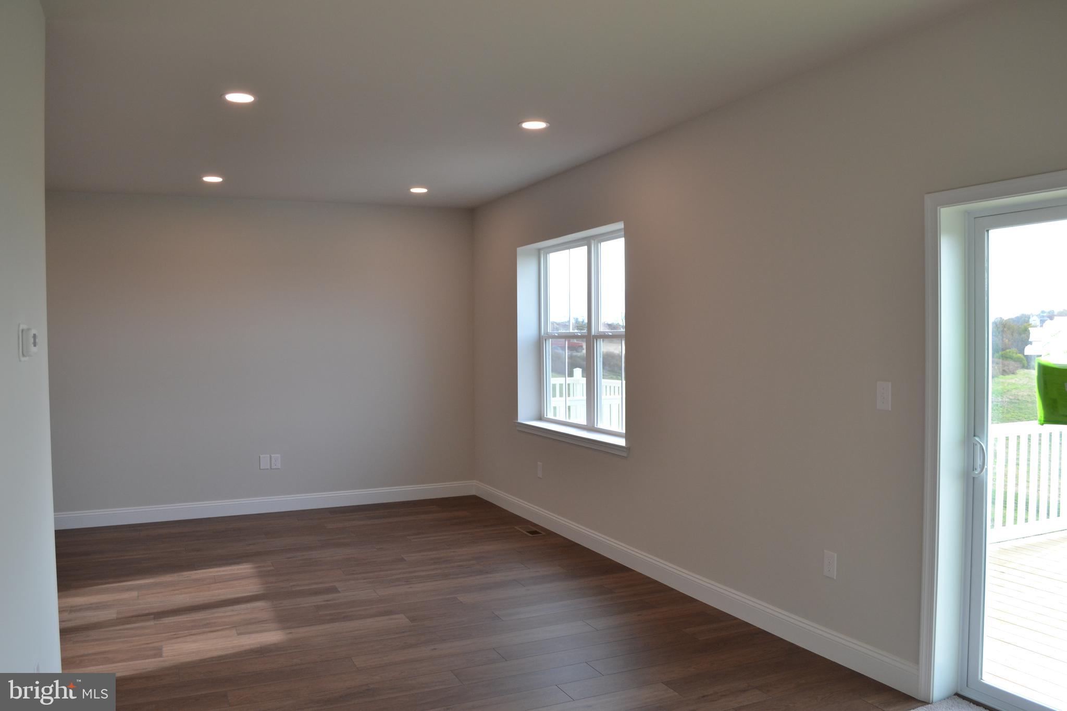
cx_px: 534
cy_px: 356
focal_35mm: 27
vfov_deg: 47.9
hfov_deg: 67.4
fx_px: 800
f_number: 5.6
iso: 400
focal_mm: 18
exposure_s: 1/125
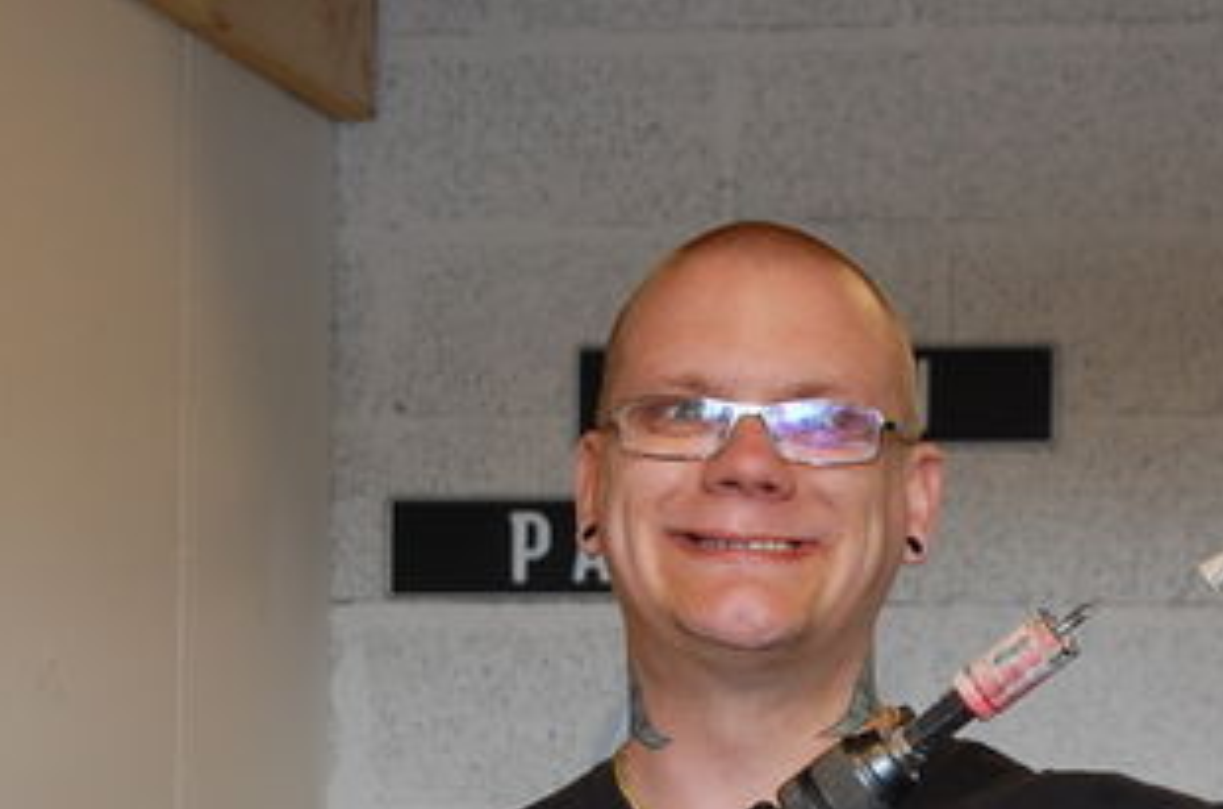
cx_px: 738
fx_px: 4405
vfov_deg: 10.4
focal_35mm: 130
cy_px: 770
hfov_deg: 15.8
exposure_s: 1/30
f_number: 5.3
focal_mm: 42
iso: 720
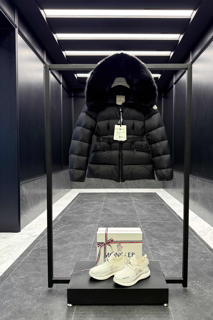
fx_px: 222
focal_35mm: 25
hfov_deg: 51.2
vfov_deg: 71.5
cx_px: 120
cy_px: 160
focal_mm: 6.76
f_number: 1.78
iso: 250
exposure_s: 1/100
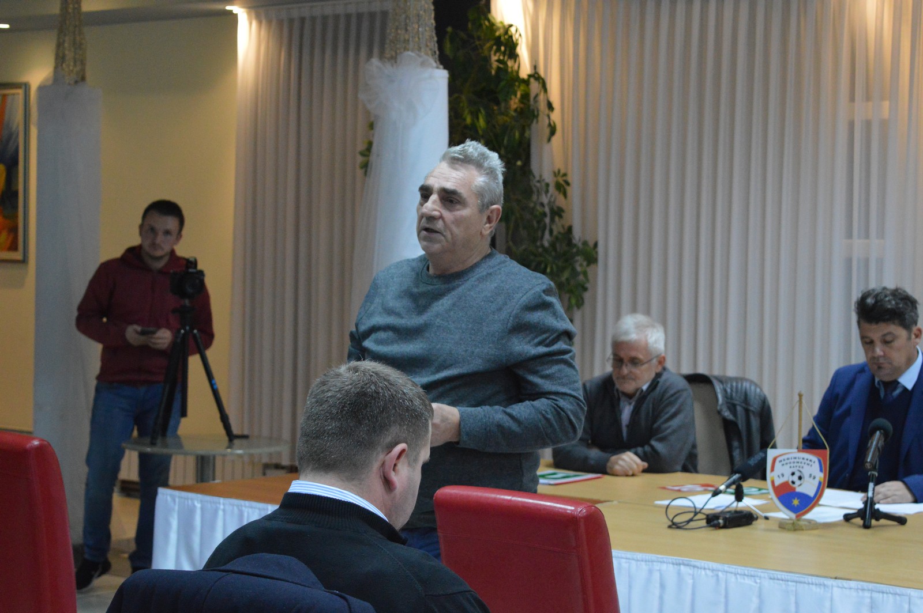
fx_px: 2113
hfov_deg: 24.6
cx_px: 462
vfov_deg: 16.5
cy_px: 306
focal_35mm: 82
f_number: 5.6
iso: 3200
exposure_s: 1/80
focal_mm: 55
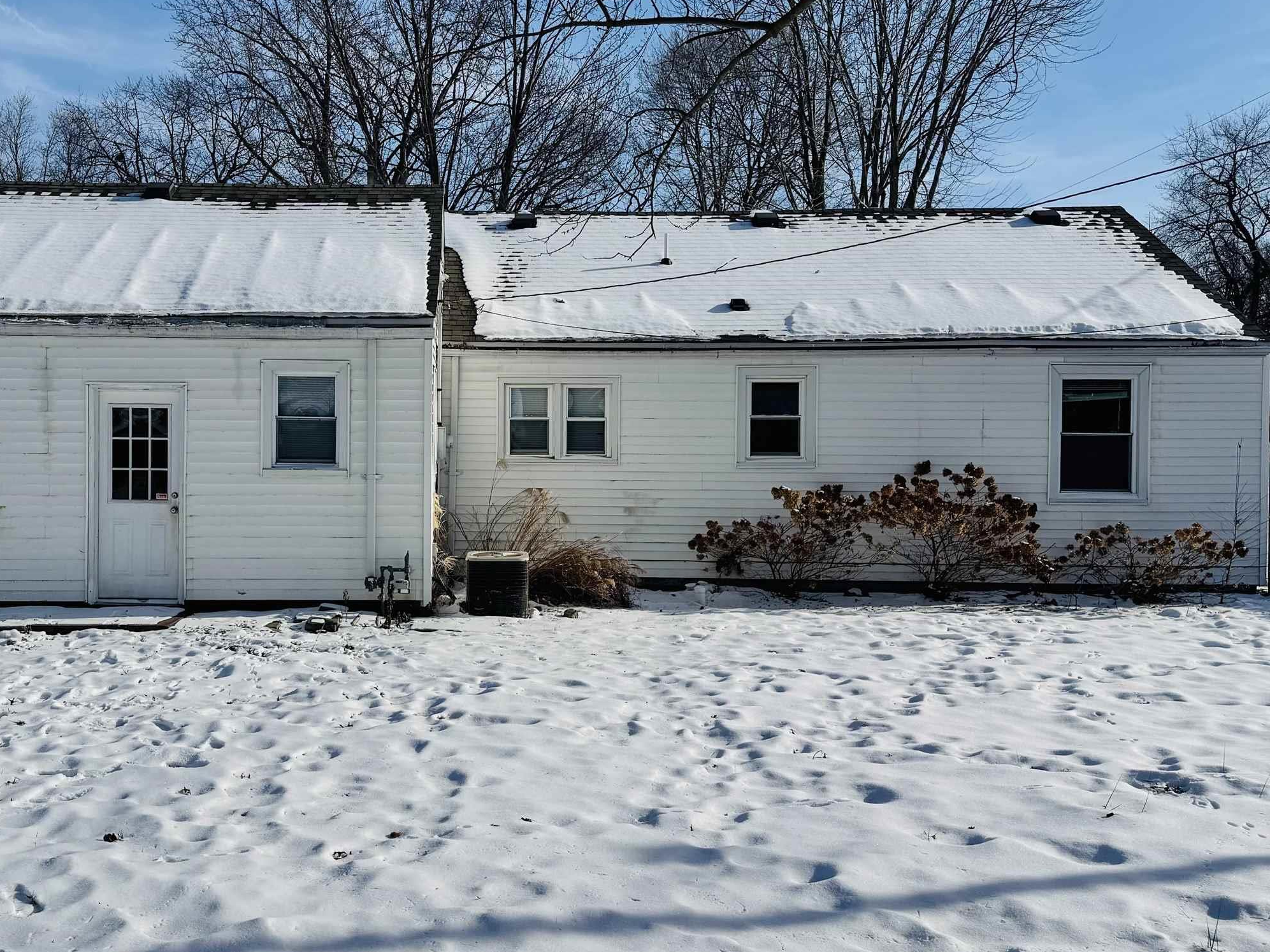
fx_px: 1357
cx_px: 455
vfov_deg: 38.7
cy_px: 472
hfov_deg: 49.5
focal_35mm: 37
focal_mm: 6.76
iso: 80
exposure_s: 1/12346
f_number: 1.78
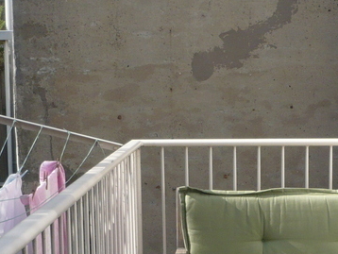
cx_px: 286
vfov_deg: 14.6
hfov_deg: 19.4
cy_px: 239
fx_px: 977
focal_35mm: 100
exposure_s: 1/800
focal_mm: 5.8
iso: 100
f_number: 2.8
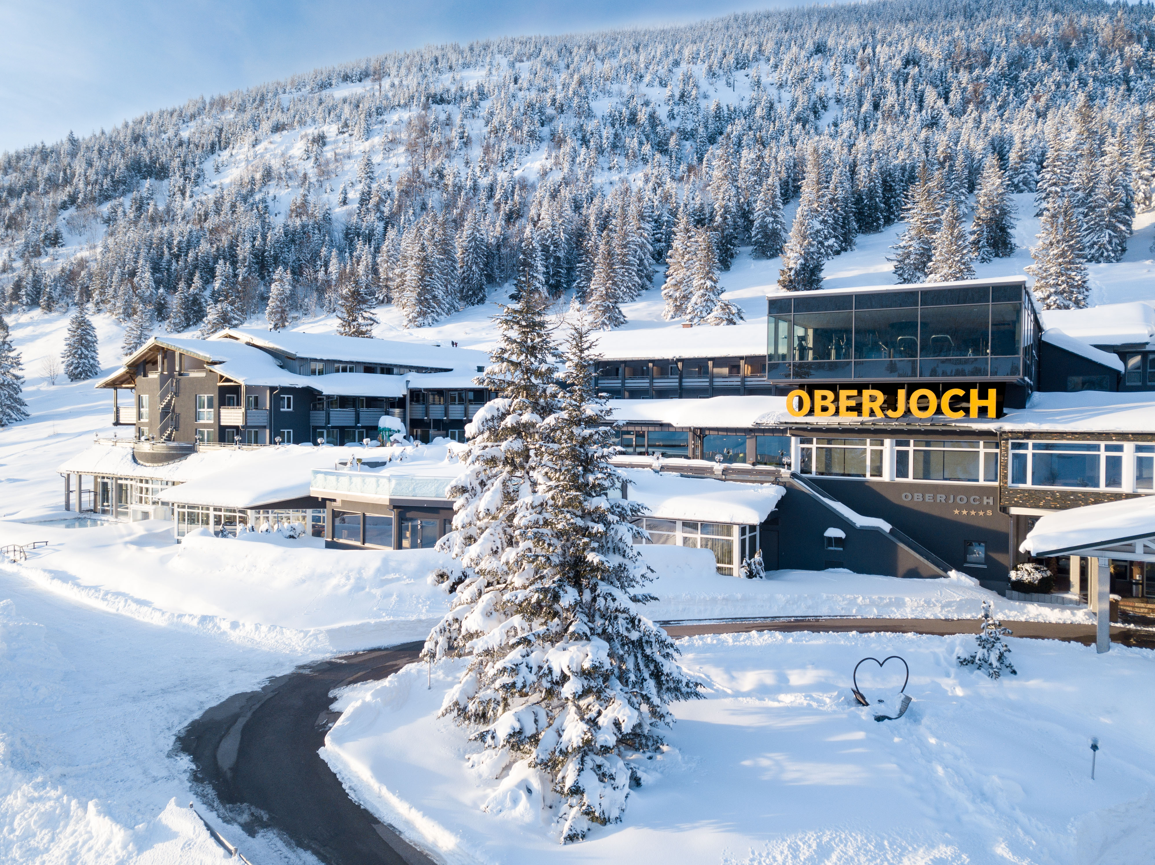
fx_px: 867
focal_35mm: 26
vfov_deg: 53.0
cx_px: 578
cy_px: 432
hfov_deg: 67.3
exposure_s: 1/180
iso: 100
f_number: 2.2
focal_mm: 4.73
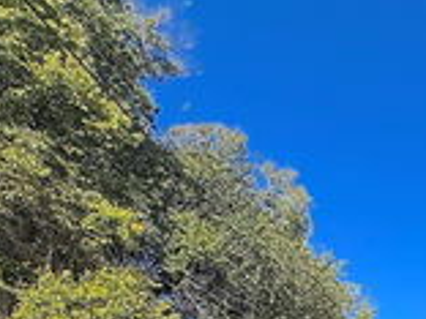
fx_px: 566
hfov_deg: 29.7
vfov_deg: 26.0
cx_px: 598
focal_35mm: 46
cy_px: 434
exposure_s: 1/2841
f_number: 2.2
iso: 50
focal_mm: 2.22
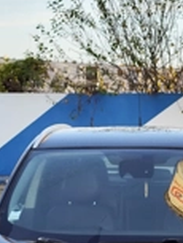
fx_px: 845
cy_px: 264
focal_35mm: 120
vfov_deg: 16.0
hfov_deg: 12.3
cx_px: 148
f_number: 1.65
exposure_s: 1/297
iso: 50
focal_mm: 6.19
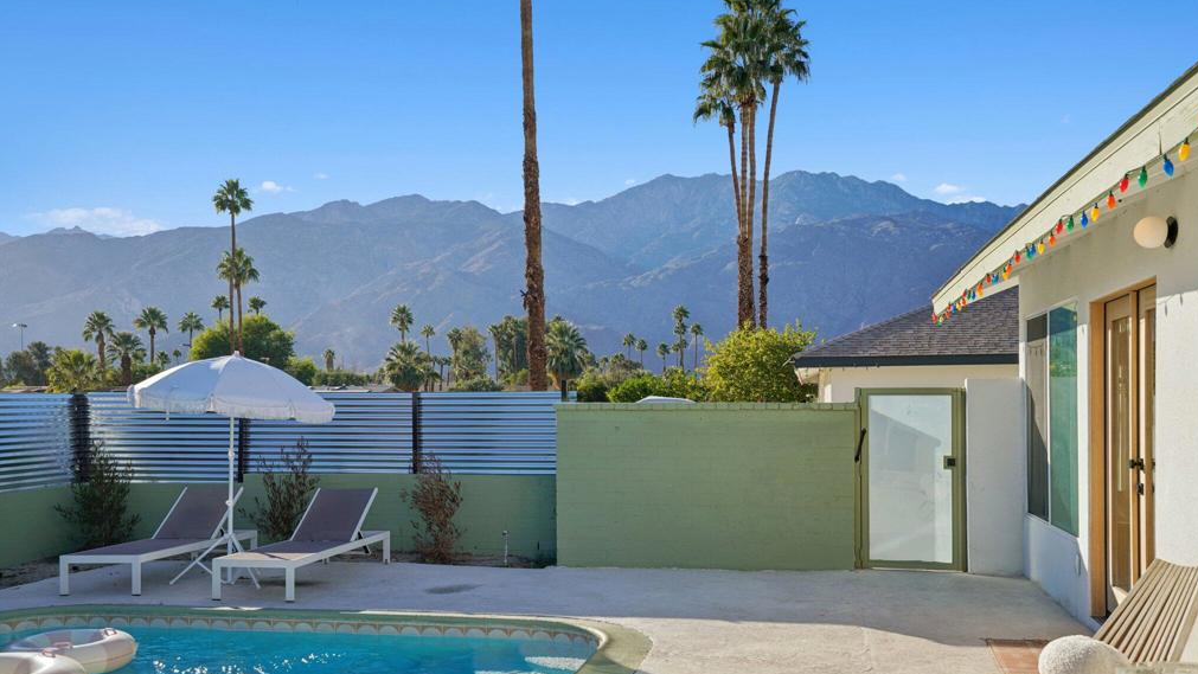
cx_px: 606
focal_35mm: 35
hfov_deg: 56.6
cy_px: 357
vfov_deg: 33.7
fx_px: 1112
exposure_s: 1/250
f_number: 8
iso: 100
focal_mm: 33
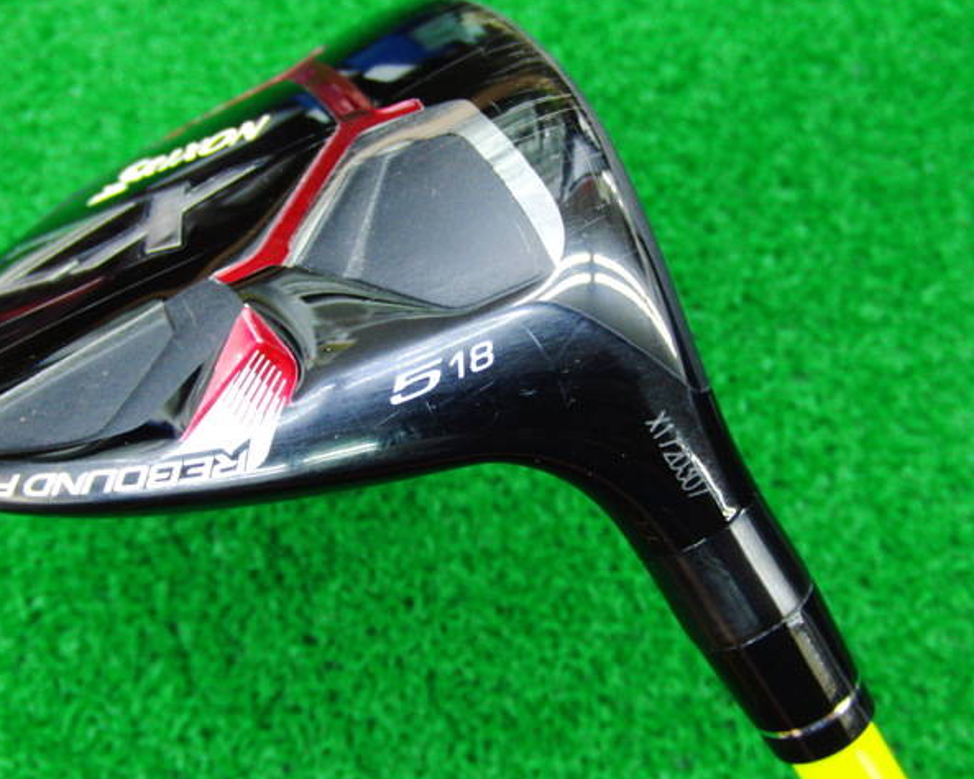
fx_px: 1124
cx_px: 493
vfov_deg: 38.2
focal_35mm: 39
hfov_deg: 46.9
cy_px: 386
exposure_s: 1/20
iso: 400
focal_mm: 6.42
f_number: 3.6
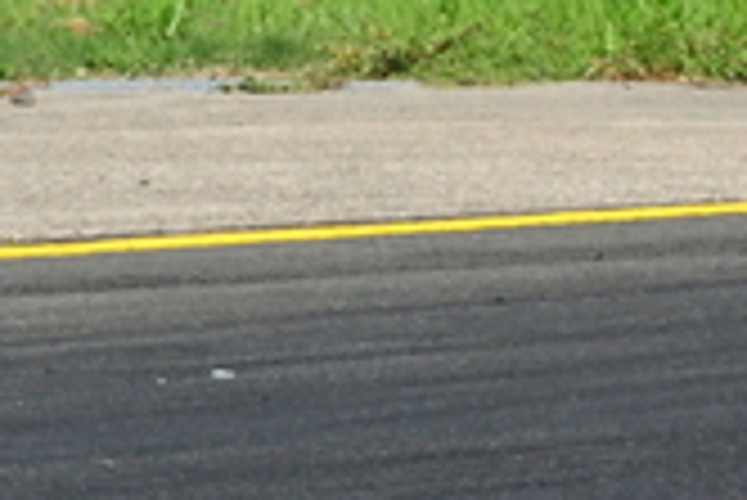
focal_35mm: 1949
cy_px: 475
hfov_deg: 1.1
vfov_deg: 0.7
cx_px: 1467
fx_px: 40476
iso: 500
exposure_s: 1/640
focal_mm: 270
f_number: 11
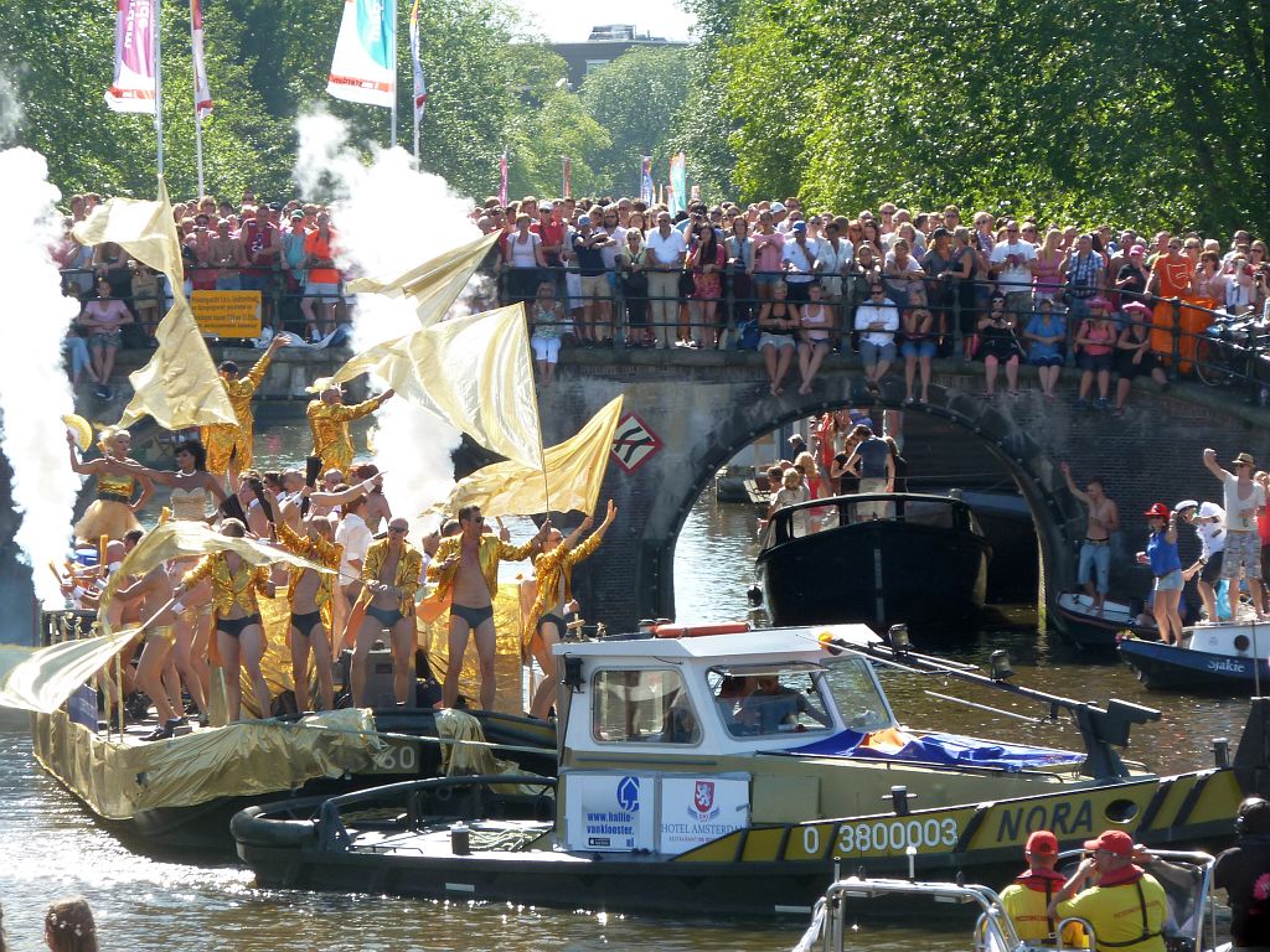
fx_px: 7191
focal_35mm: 196
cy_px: 476
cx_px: 635
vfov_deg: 7.6
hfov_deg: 10.1
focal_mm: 32.1
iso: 80
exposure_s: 1/160
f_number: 4.5
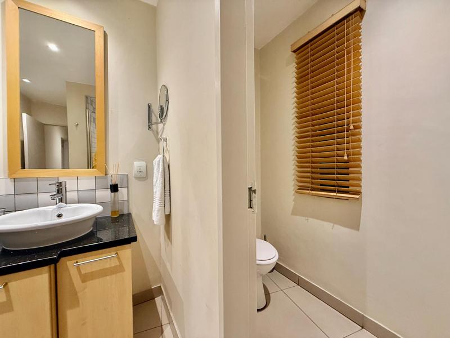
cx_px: 225
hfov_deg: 102.1
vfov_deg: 85.7
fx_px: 182
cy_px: 169
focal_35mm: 14
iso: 320
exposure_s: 1/100
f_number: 2.2
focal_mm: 2.22
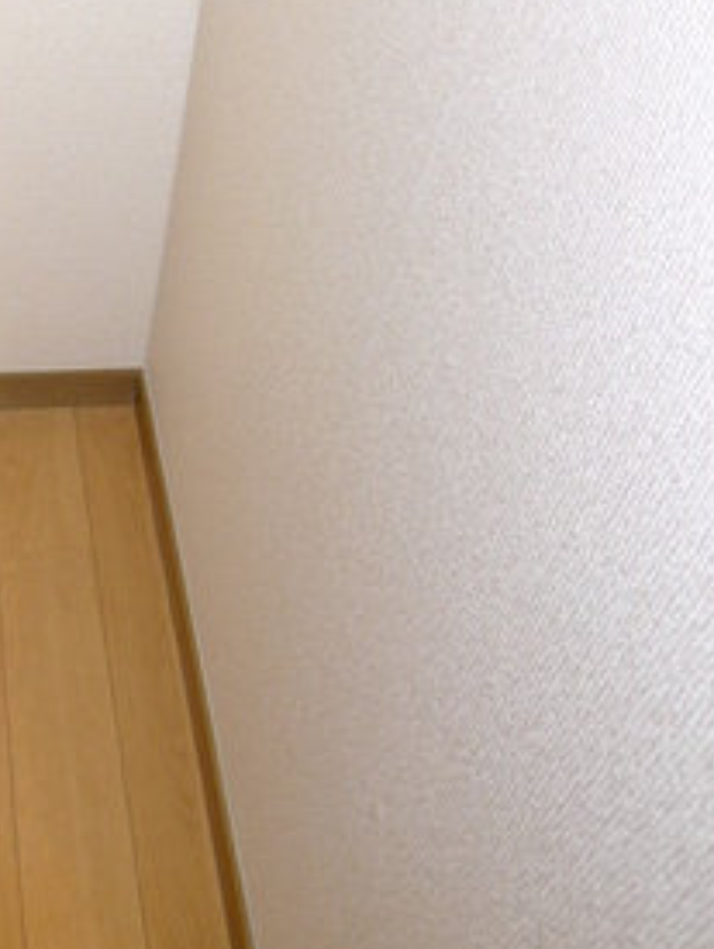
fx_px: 1674
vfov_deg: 28.5
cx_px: -95
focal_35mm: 61
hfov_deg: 22.5
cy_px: -110
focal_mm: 5.1
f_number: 2
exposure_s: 1/25
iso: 100
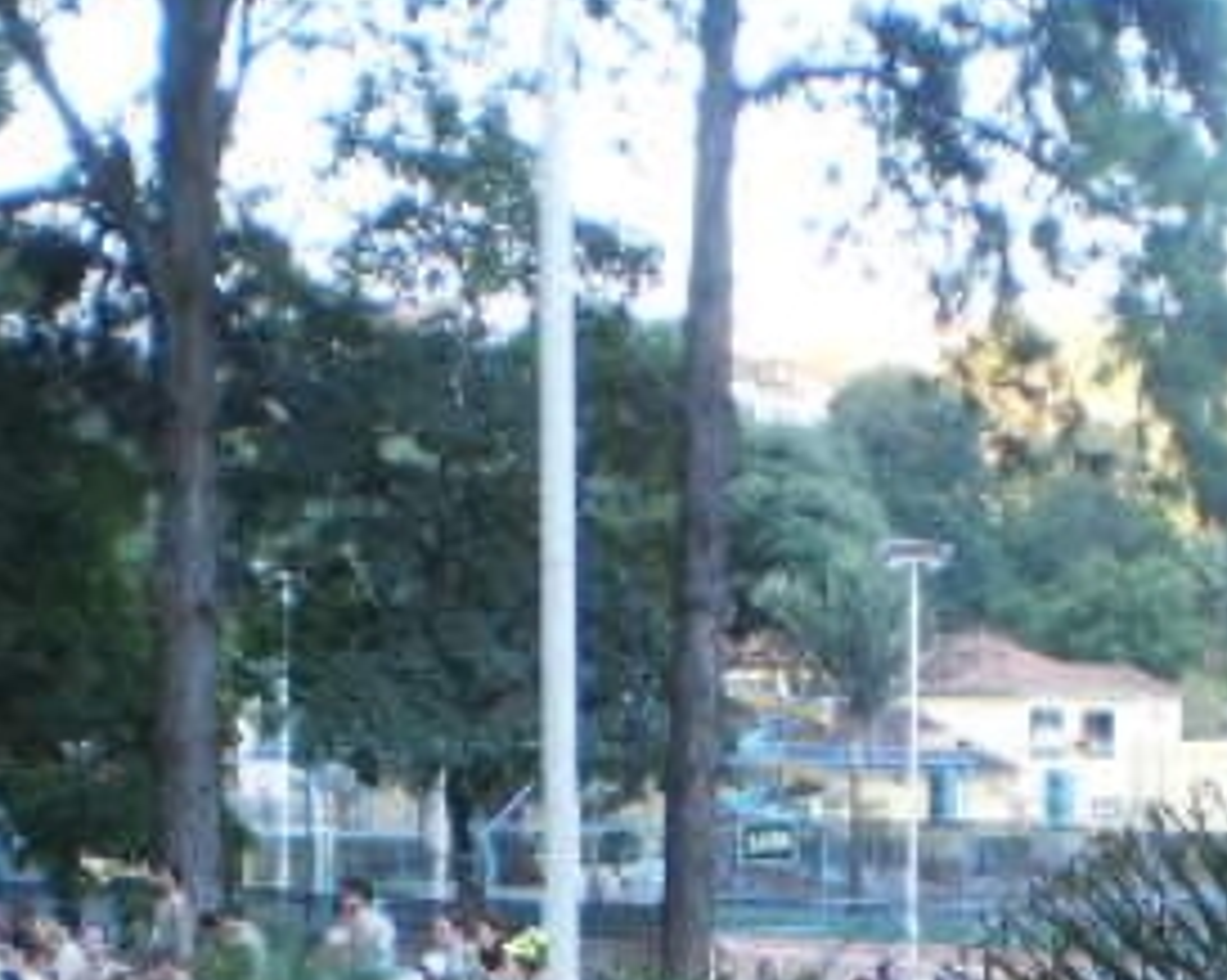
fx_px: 3738
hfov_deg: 18.6
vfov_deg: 14.7
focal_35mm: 103
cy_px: 1011
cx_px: 755
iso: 125
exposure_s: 1/30
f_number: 3.1
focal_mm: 6.3
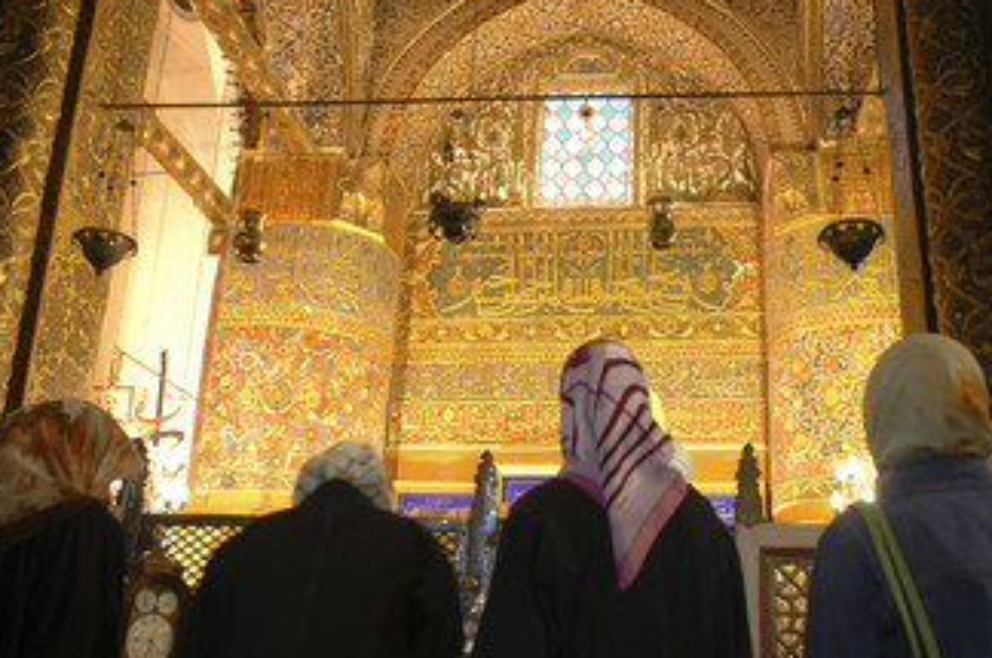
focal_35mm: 39
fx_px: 1073
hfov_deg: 49.3
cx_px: 599
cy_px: 334
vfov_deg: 34.1
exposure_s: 1/10
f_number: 3.2
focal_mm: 20
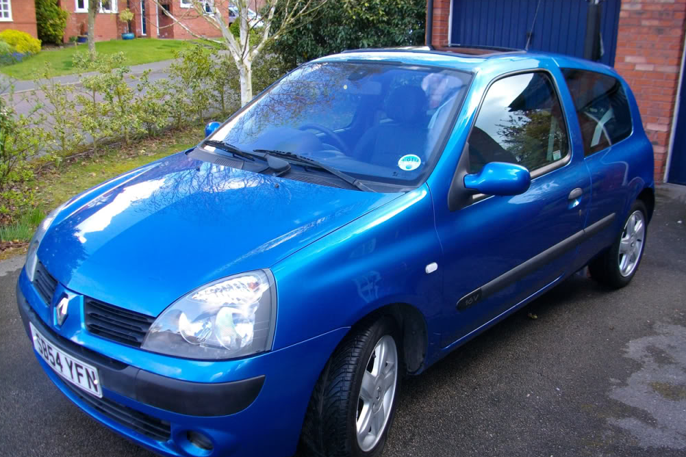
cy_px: 254
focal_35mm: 34
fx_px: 648
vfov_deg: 38.8
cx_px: 346
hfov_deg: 55.8
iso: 80
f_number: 2.9
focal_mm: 5.7
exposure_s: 1/83
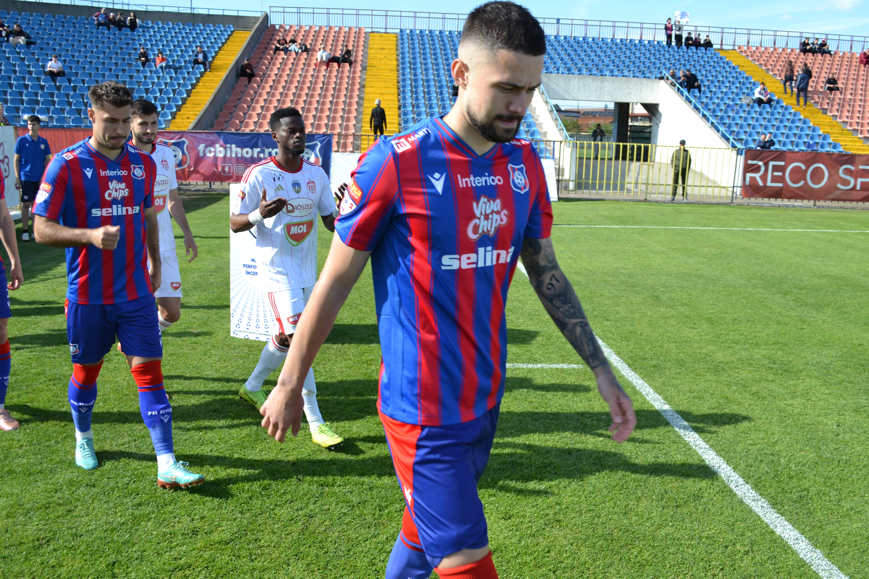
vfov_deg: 38.9
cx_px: 437
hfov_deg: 55.8
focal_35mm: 34
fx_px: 821
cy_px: 284
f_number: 7.1
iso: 100
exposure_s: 1/200
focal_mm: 22
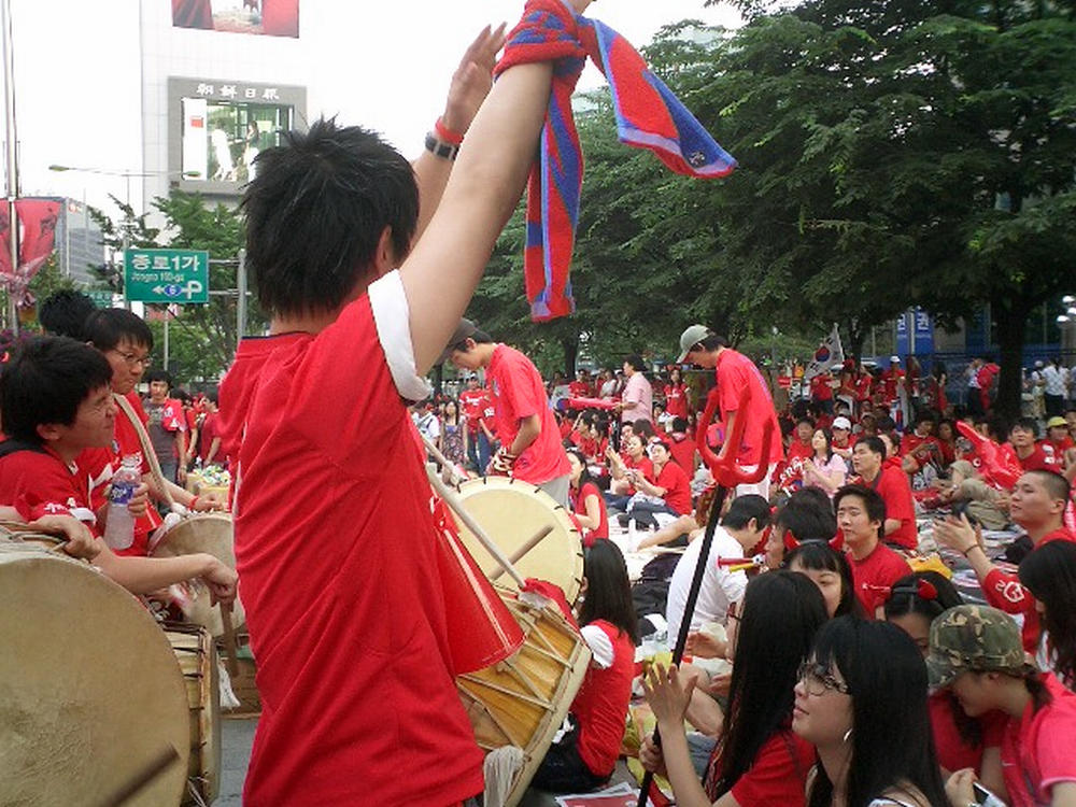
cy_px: 404
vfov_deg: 38.7
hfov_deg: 50.1
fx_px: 1150
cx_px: 538
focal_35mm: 37
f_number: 3.5
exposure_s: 1/160
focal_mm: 5.6
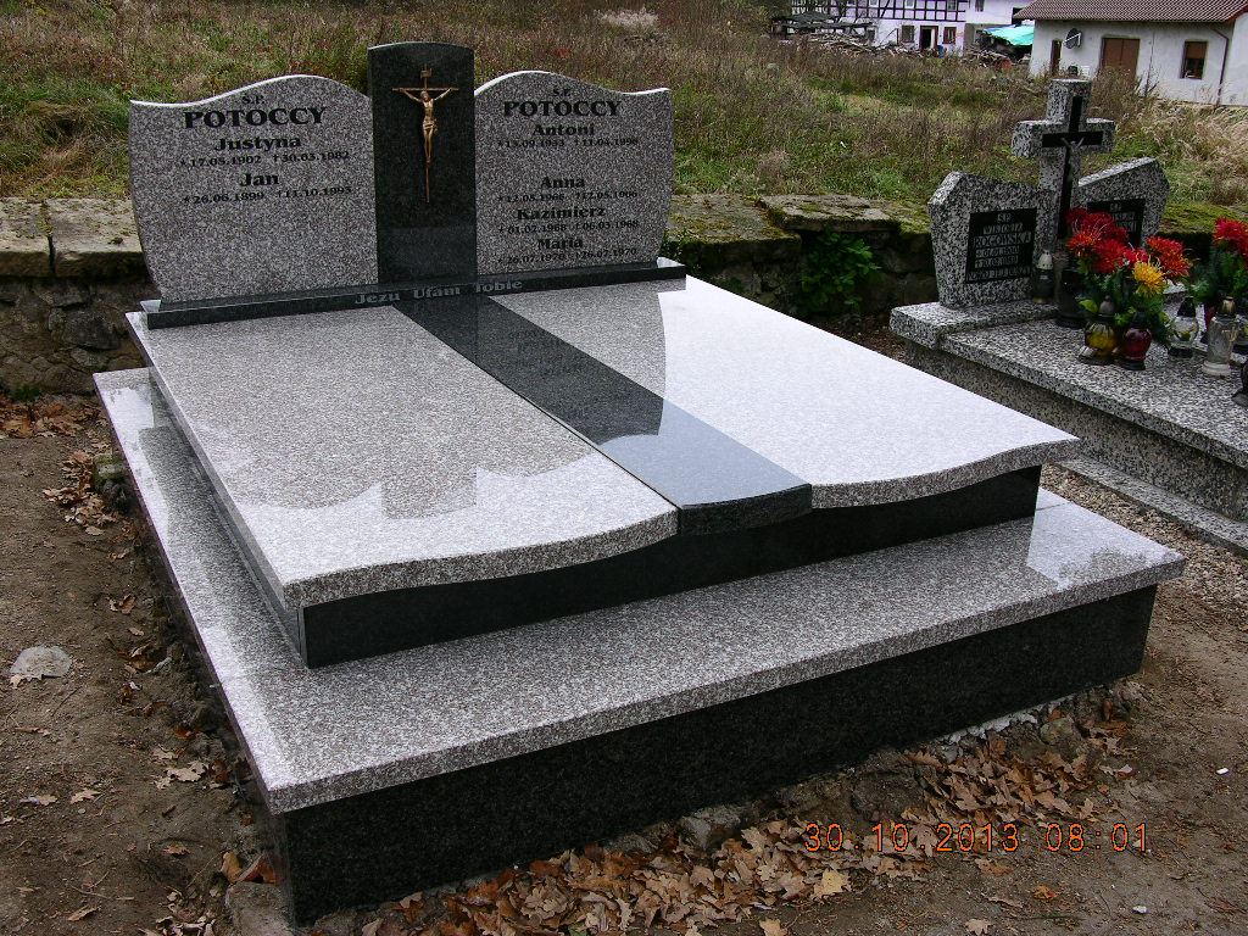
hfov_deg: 52.6
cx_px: 624
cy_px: 468
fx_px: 1262
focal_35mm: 35
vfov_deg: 40.7
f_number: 3.5
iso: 50
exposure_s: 1/34.3
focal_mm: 8.9
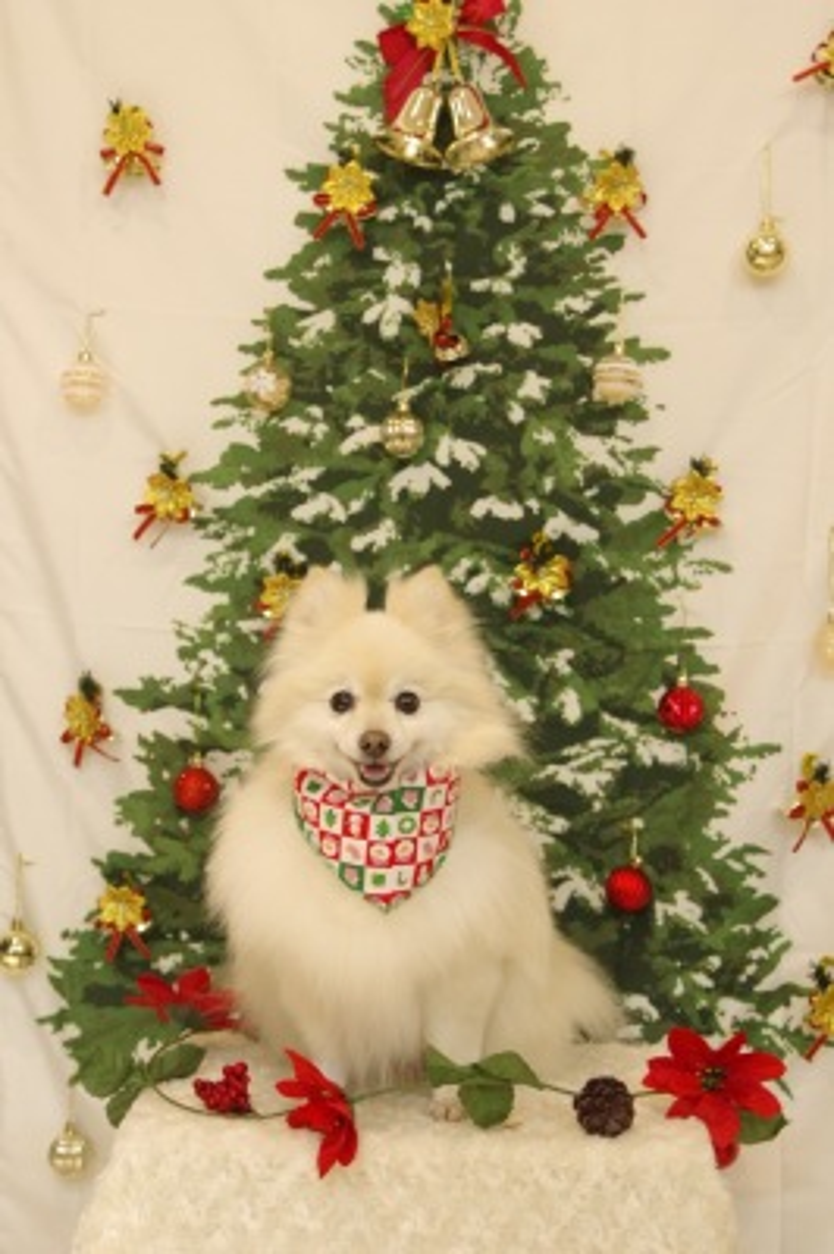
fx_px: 2228
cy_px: 627
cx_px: 417
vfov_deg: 31.4
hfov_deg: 21.2
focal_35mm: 64
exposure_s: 1/125
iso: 1600
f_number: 3.2
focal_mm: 43
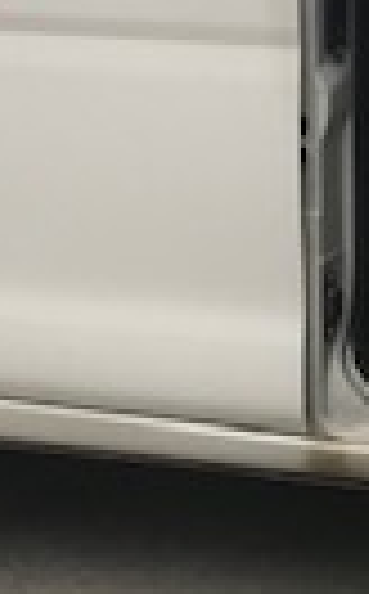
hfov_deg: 8.5
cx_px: 765
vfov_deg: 14.1
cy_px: -122
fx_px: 2327
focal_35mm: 144
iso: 20
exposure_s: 1/573
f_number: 1.8
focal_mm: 3.99
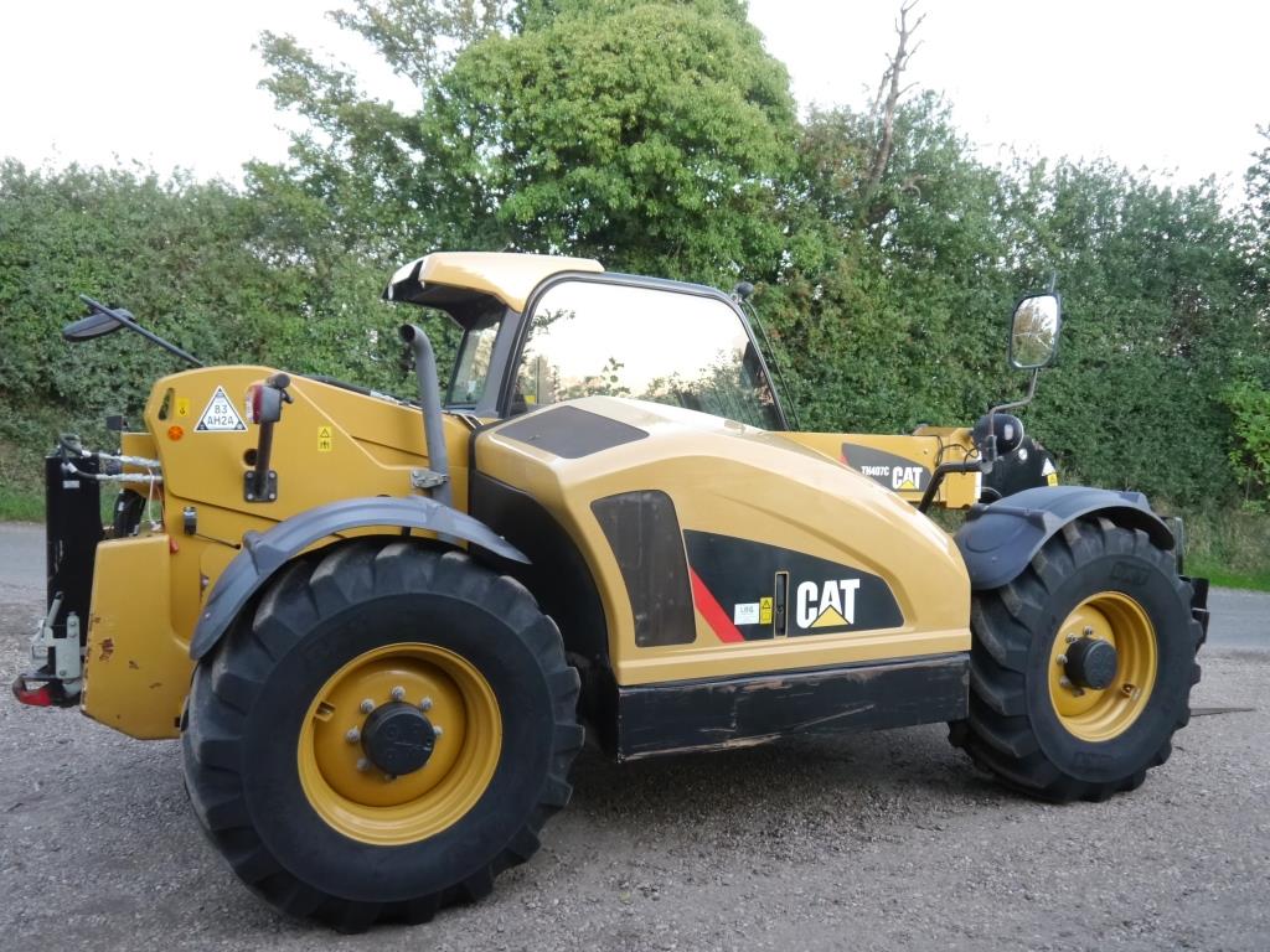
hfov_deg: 60.0
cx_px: 635
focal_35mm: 30
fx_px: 1101
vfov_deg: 46.8
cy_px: 476
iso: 1600
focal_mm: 15
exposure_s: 1/50
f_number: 3.6
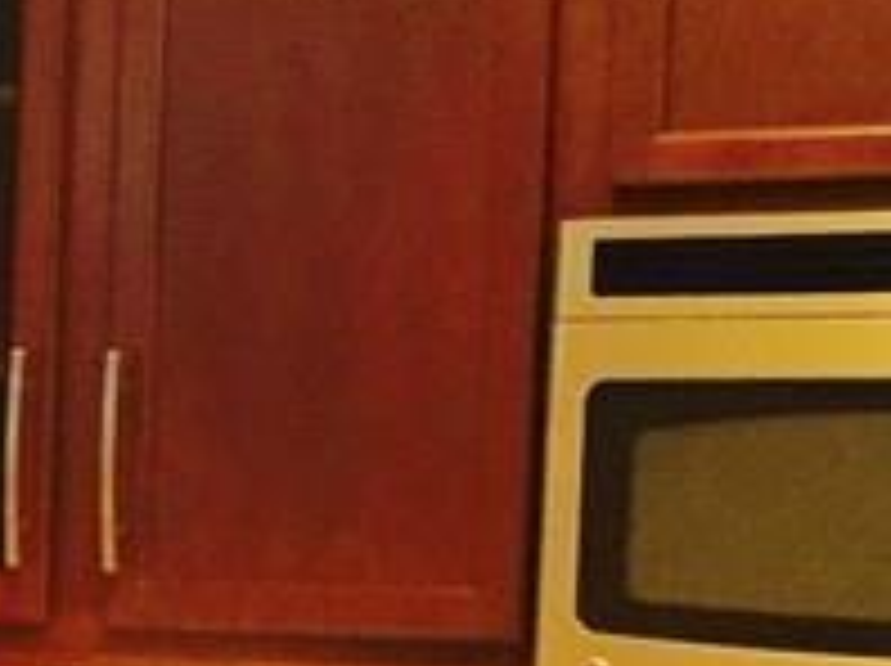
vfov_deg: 9.8
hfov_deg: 12.4
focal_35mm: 150
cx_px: -540
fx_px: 3856
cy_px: 760
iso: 200
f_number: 2.2
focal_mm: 4.15
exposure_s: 1/30
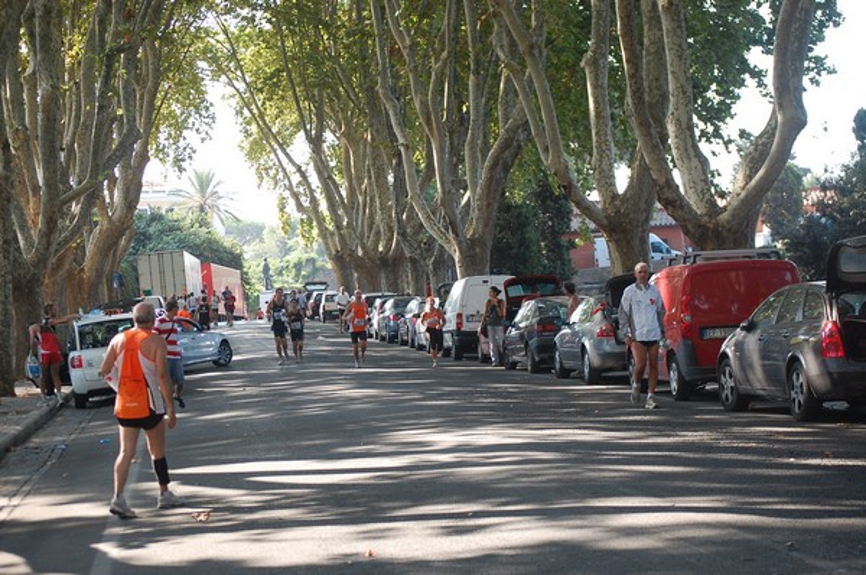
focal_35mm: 82
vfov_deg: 16.5
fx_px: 1981
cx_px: 433
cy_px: 288
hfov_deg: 24.7
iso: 720
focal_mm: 55
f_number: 4
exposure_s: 1/500
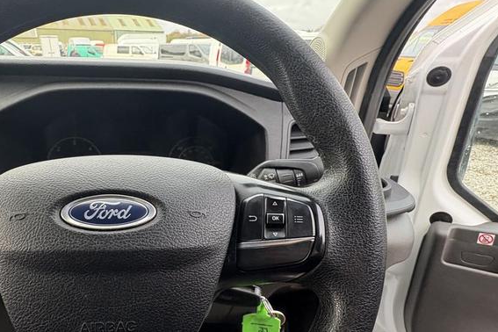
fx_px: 318
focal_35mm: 23
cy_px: 208
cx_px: 166
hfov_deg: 73.8
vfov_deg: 54.5
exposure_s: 1/99
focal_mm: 2.22
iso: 200
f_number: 2.2
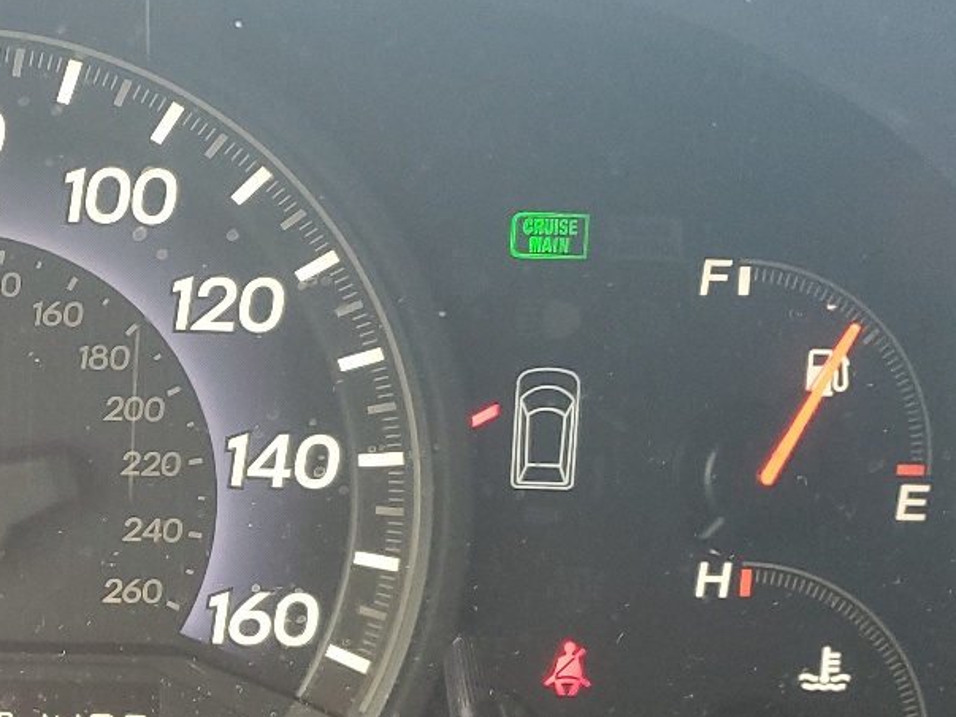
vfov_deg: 21.2
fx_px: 1905
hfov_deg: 26.1
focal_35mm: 69
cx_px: -81
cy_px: 460
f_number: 1.5
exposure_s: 1/60.2
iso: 117
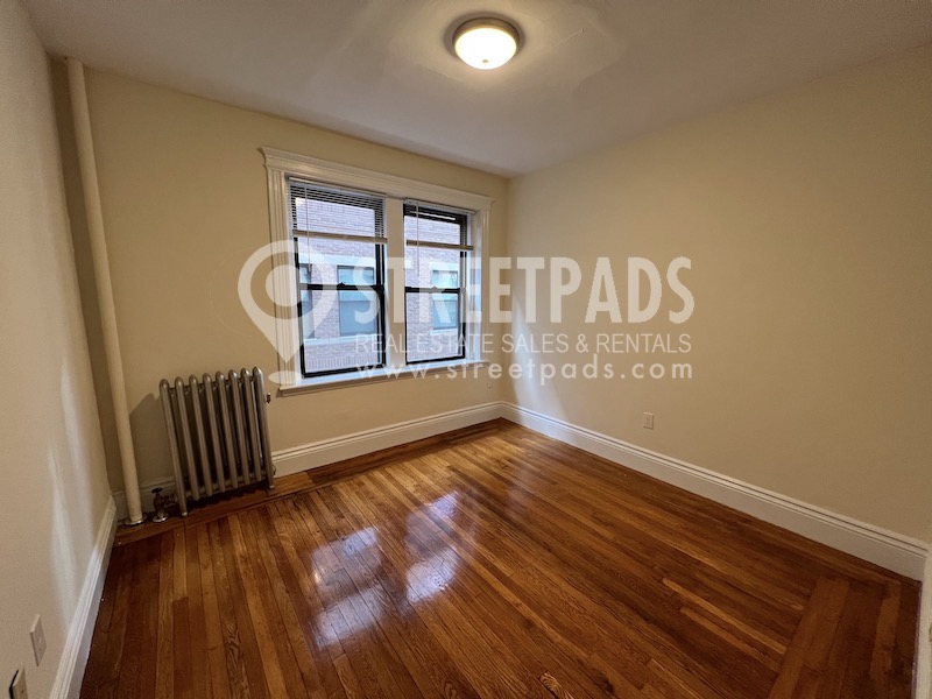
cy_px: 350
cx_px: 466
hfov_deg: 106.2
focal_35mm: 13
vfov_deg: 89.9
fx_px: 350
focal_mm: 1.57
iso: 200
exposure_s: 1/120
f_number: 1.8
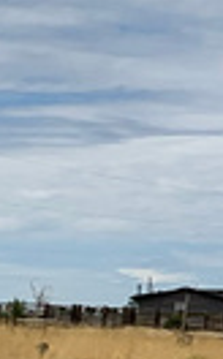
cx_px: 838
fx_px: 2090
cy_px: 272
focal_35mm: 214
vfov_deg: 9.8
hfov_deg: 5.5
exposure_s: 1/5714
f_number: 1.8
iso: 25
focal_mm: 4.25
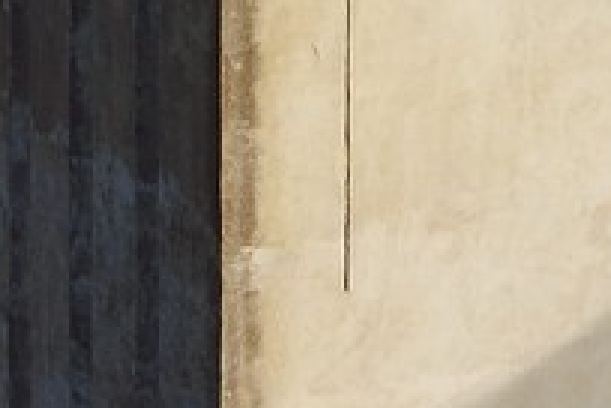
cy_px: -572
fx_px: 4260
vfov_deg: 5.3
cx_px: -75
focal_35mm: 251
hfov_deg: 8.1
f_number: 18
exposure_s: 1/200
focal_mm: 32
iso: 400
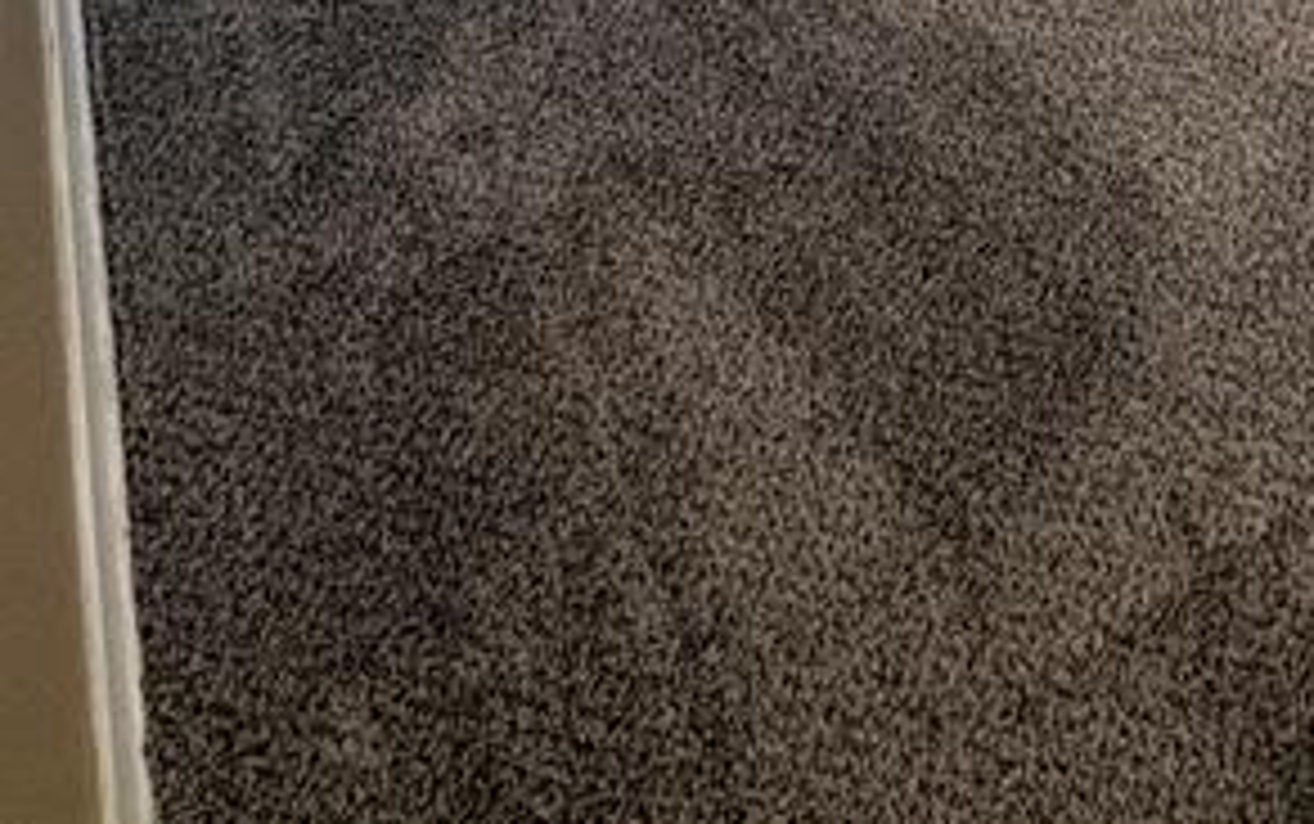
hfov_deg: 32.6
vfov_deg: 17.5
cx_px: 1548
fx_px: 1864
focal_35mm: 52
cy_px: -838
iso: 125
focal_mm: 2.22
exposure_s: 1/60
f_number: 2.2
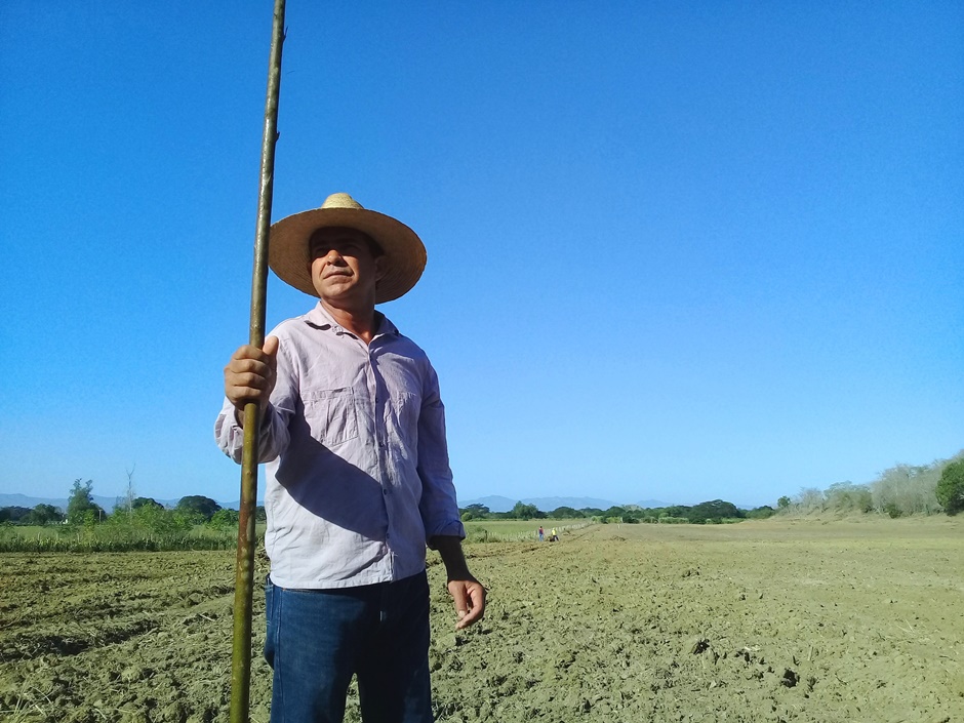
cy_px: 362
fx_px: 863
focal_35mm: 31
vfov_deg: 45.4
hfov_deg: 58.4
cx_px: 482
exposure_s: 1/1495
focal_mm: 3.3
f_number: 2.2
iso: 50
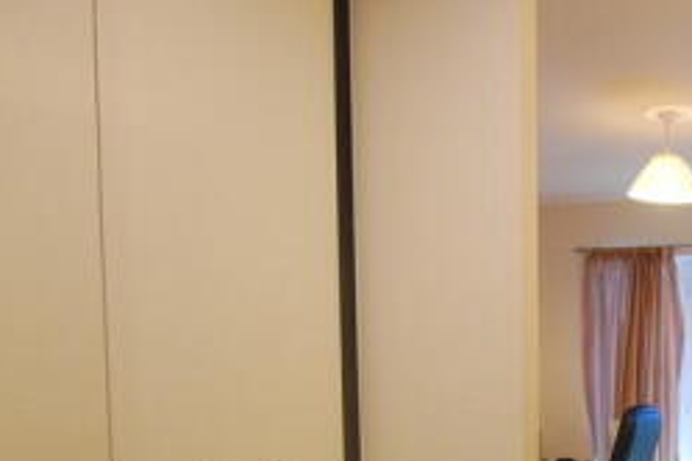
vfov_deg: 29.3
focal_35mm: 43
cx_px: 677
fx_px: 832
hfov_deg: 40.2
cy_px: 443
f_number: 2.8
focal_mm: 11
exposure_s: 1/30
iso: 400
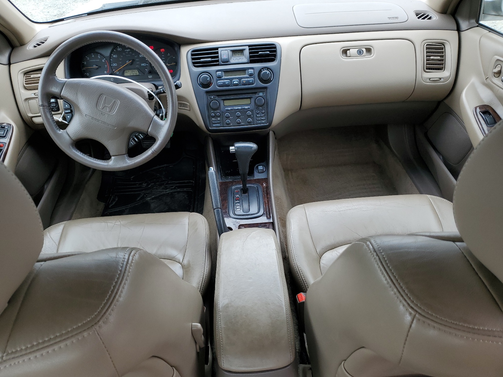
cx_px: 252
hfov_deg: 67.3
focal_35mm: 26
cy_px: 188
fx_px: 378
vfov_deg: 53.1
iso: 50
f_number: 1.5
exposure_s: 1/270
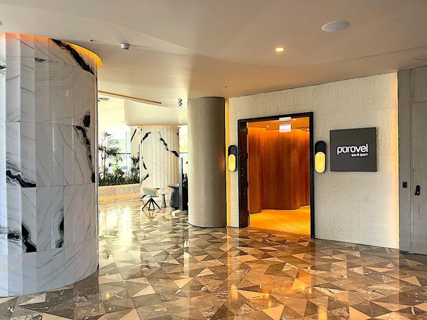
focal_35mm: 26
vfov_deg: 53.1
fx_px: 321
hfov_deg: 67.3
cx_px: 214
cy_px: 160
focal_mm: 5.1
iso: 200
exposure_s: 1/59
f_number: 1.6
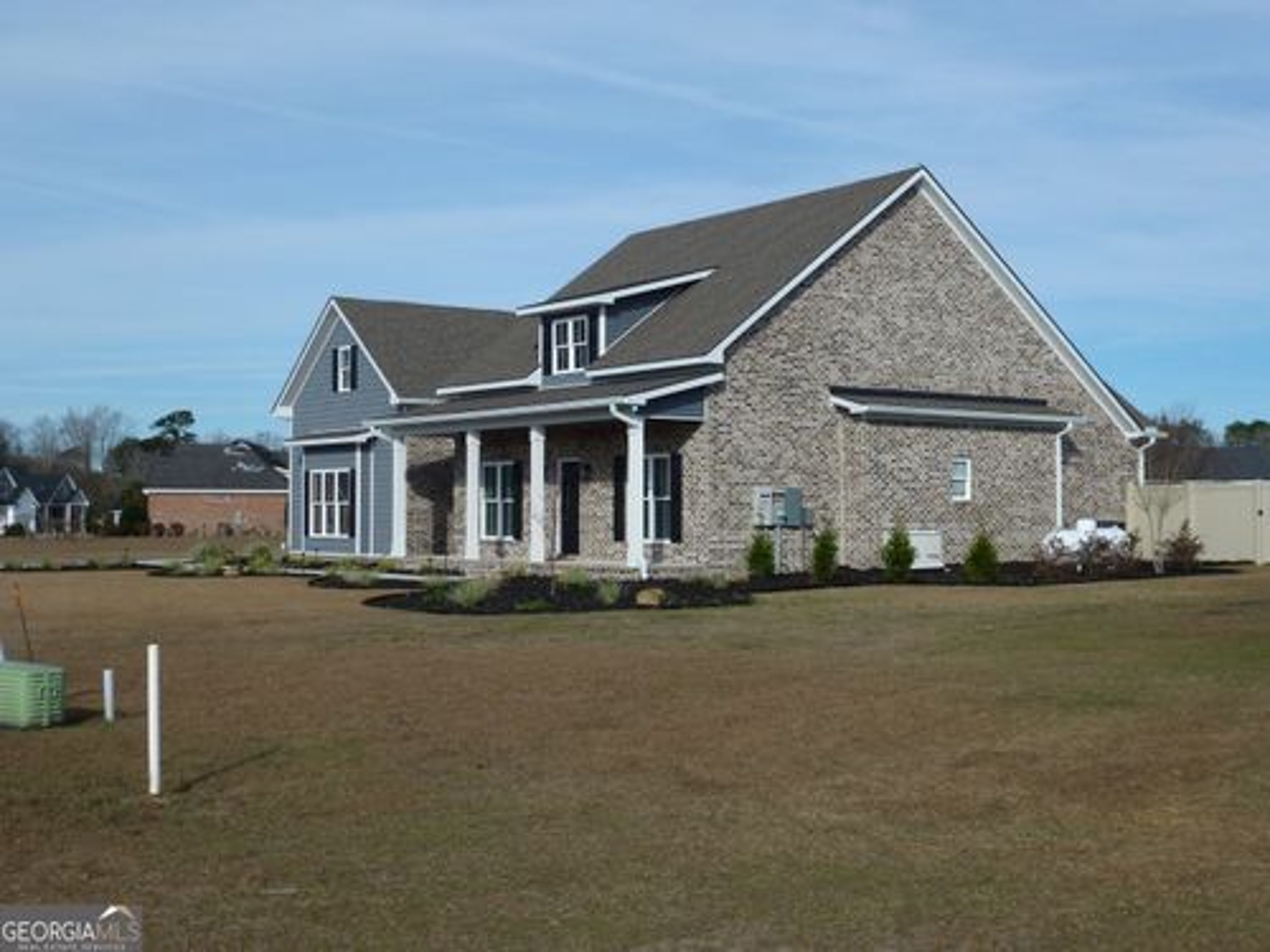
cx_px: 635
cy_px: 476
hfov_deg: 45.8
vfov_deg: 35.1
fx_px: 1504
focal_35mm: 41
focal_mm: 7.4
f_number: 3.9
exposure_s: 1/1300
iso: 100
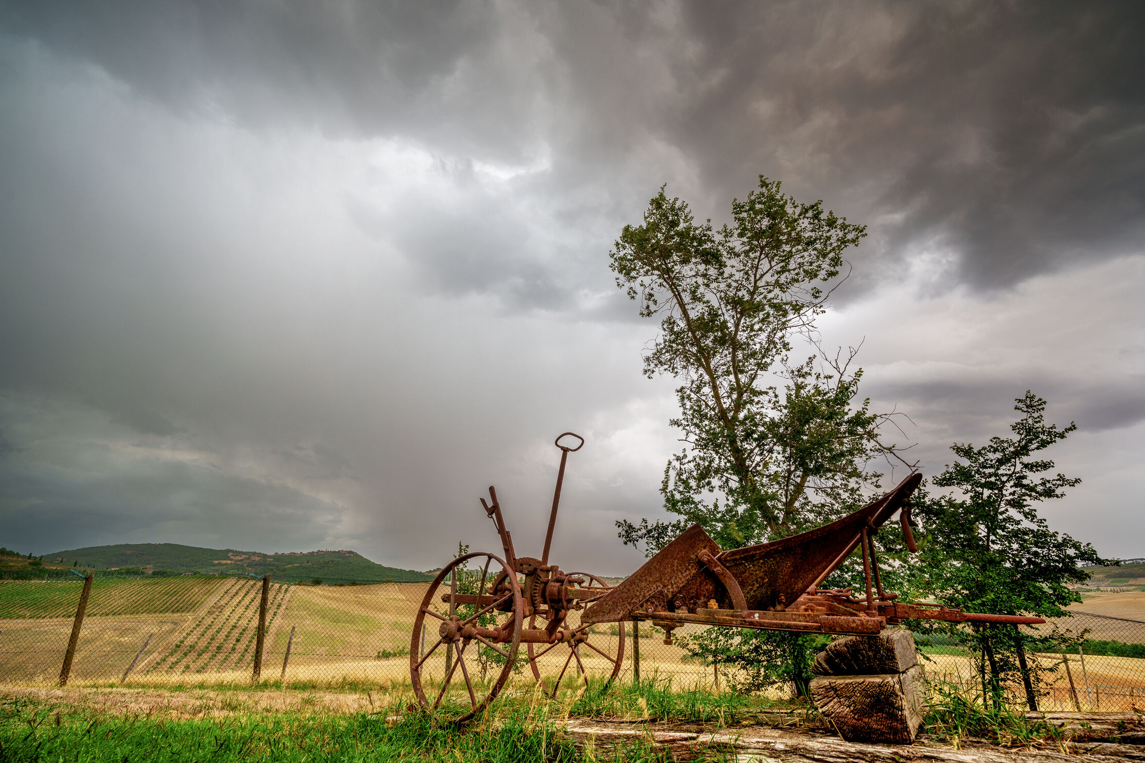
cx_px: 607
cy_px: 408
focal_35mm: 15
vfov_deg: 77.2
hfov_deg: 100.3
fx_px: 477
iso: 100
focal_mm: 14
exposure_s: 1/8
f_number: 10
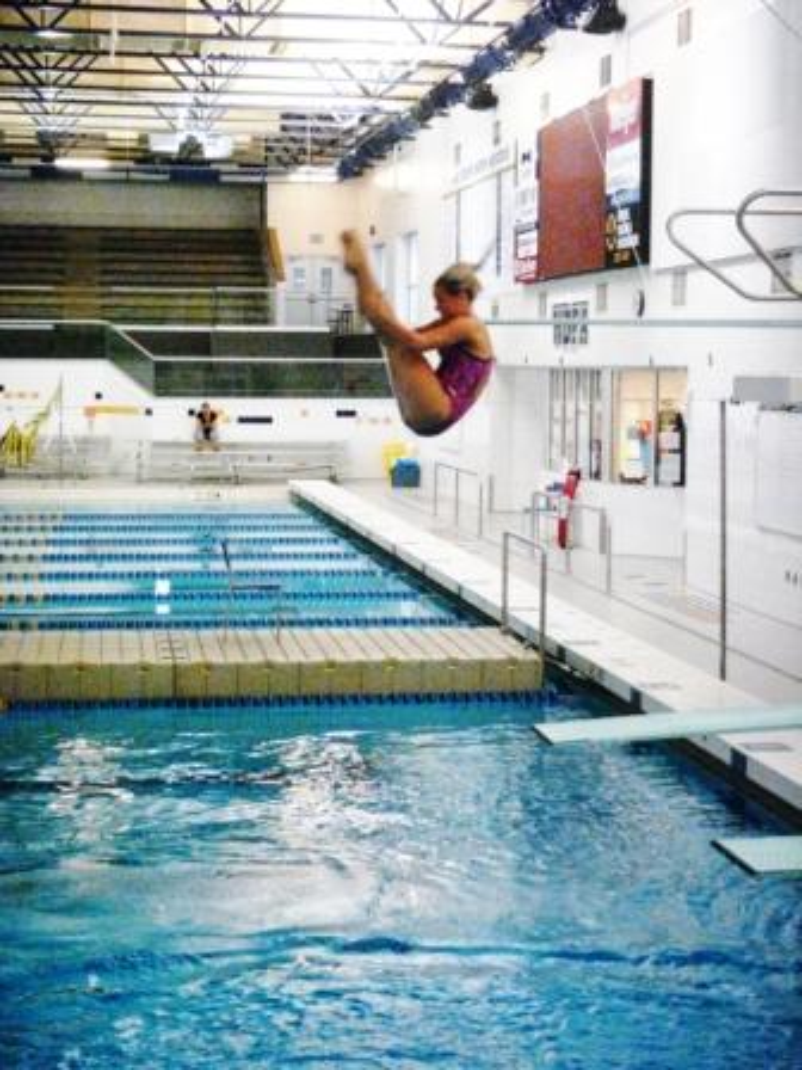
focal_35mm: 66
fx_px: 2039
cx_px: 401
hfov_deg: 22.3
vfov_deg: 29.4
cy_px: 535
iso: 1600
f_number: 3.7
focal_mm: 11
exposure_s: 1/160
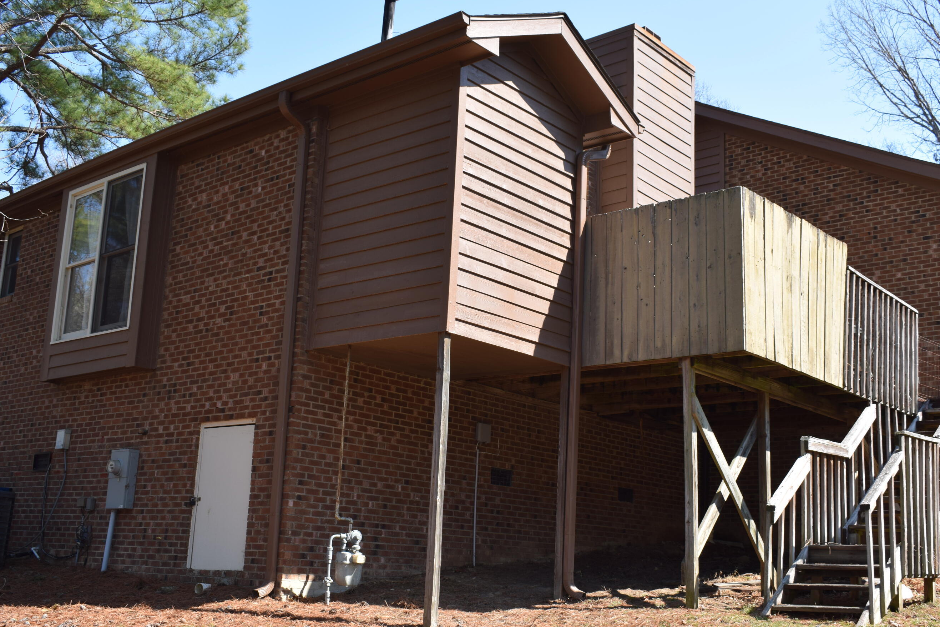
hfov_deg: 47.4
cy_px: 332
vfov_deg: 32.6
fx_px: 1070
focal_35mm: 41
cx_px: 493
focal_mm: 24
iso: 100
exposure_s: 1/160
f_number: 6.3
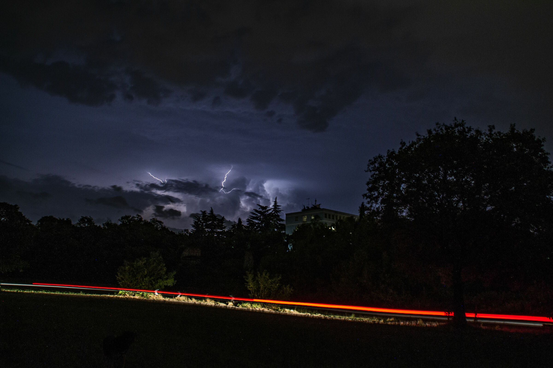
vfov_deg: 47.9
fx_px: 415
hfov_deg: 67.4
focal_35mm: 27
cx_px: 276
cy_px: 184
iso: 400
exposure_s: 6
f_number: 8
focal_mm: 18
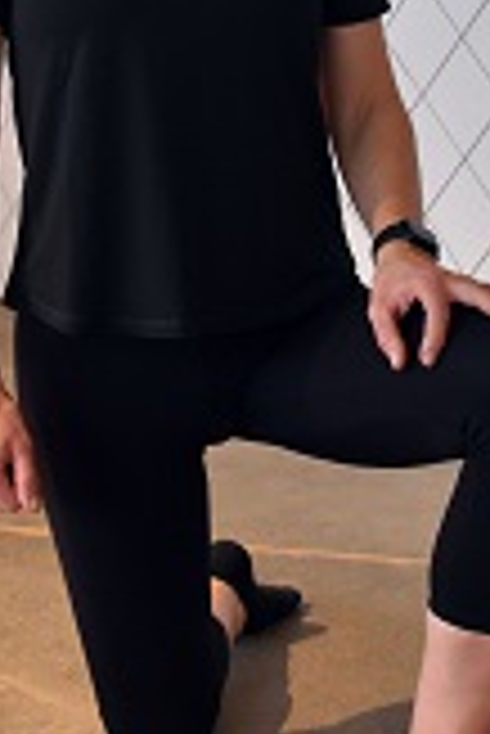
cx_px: 265
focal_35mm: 116
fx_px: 2363
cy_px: 90
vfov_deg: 17.4
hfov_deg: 11.8
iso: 900
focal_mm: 28
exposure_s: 1/125
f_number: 4
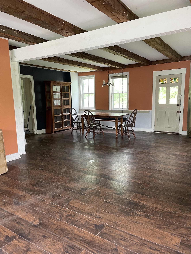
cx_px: 96
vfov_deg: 67.3
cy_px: 127
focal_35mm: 26
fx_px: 191
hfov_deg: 53.1
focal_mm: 4.2
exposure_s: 1/60
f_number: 1.6
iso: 250
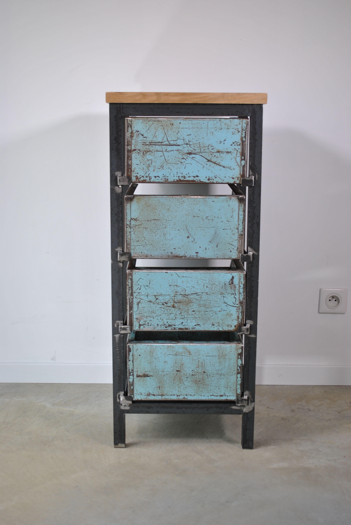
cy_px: 262
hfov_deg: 28.2
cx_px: 176
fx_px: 700
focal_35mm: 48
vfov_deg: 41.1
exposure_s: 1/80
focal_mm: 32
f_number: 4.8
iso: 200
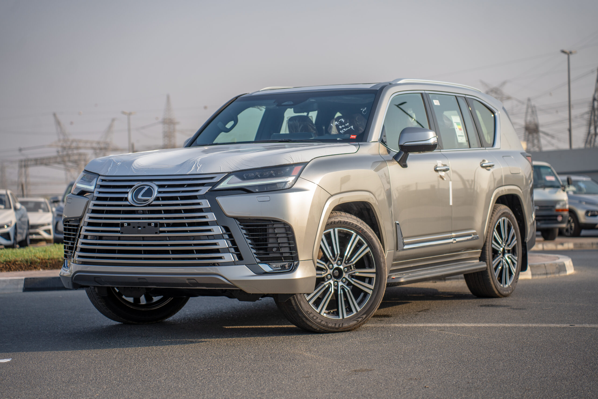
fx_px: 1246
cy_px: 200
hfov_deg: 27.0
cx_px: 299
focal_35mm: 75
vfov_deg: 18.2
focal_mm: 75
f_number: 2.8
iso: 125
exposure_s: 1/1500
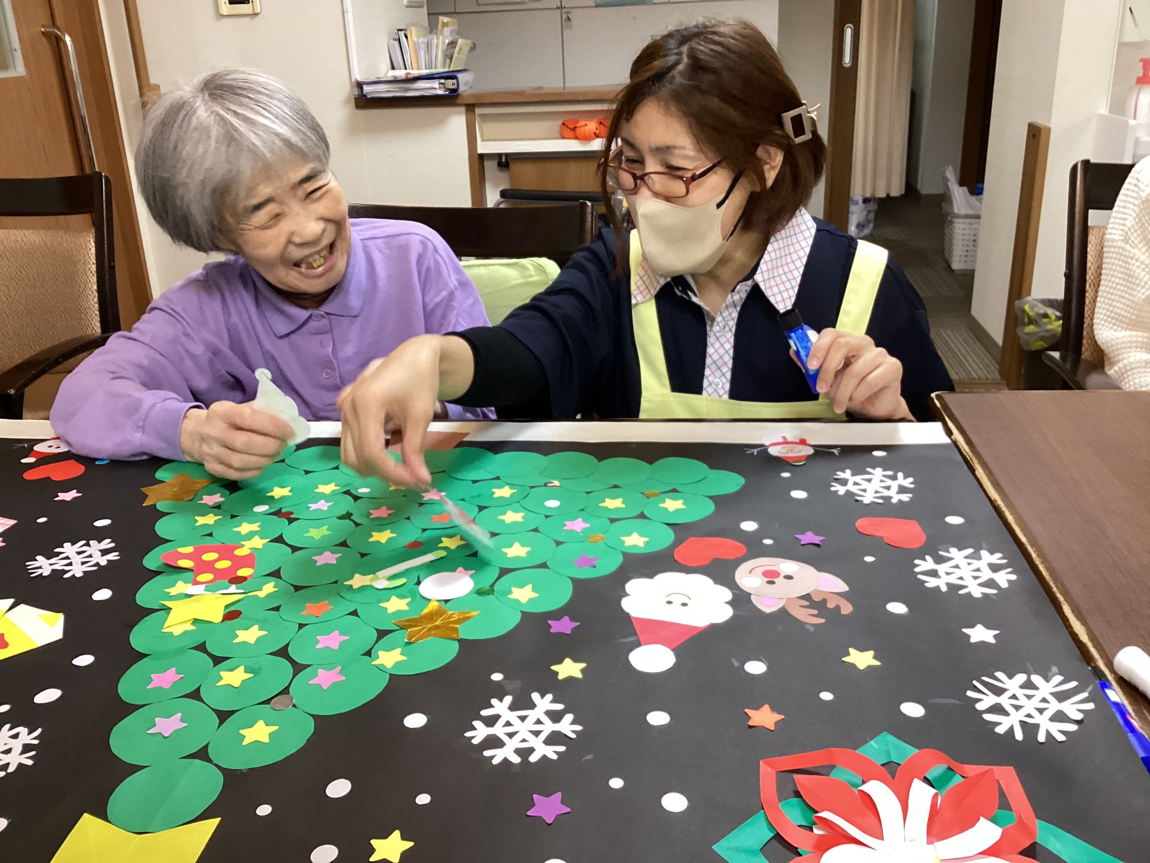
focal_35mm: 31
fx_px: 1030
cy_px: 432
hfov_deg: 58.4
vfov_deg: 45.4
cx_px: 575
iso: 200
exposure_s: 1/50
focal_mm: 3.3
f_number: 2.4
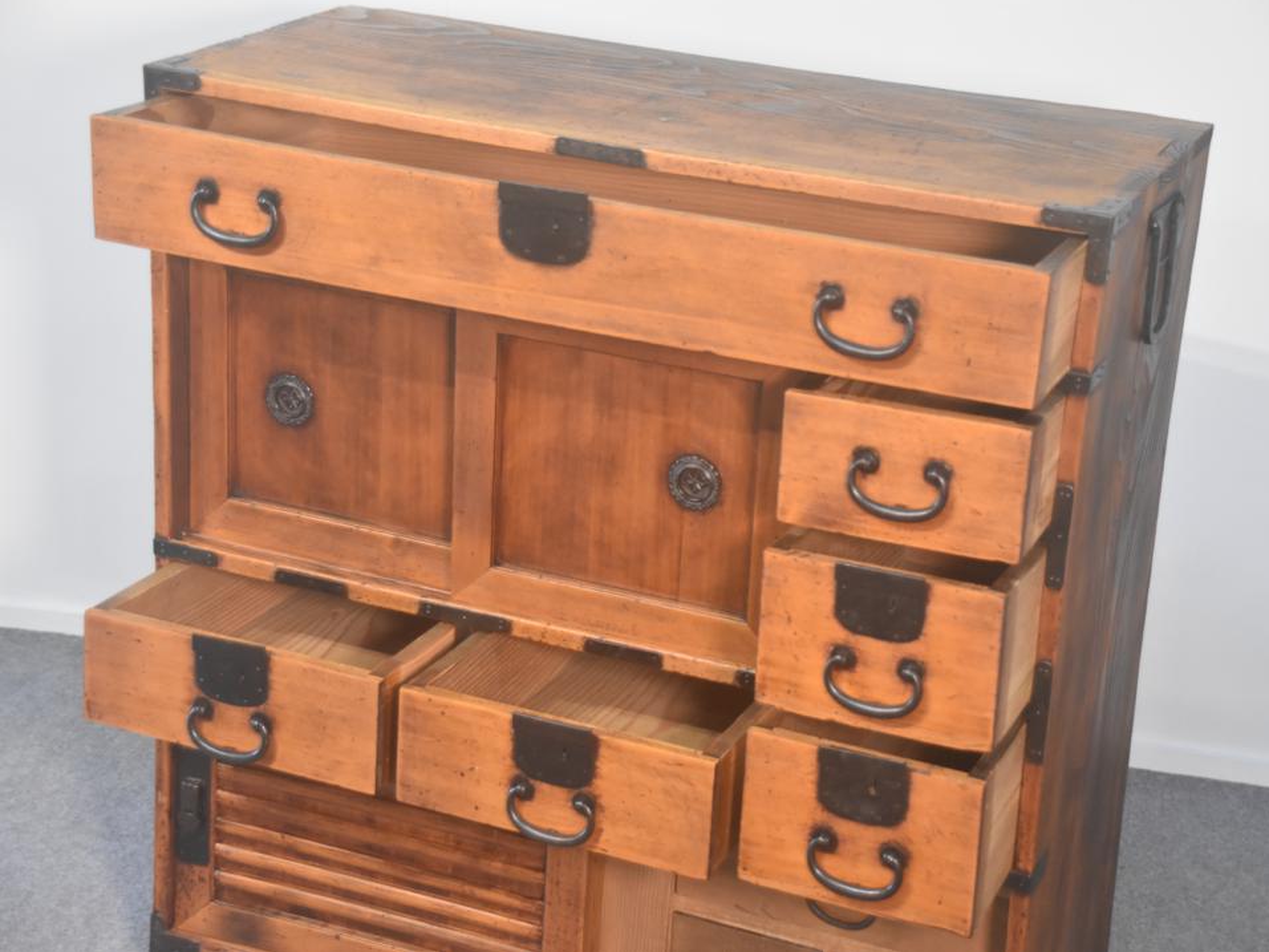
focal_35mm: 72
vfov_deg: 20.4
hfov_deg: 27.0
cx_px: 645
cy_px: 473
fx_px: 2639
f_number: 4.5
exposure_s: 1/60
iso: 2200
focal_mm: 44
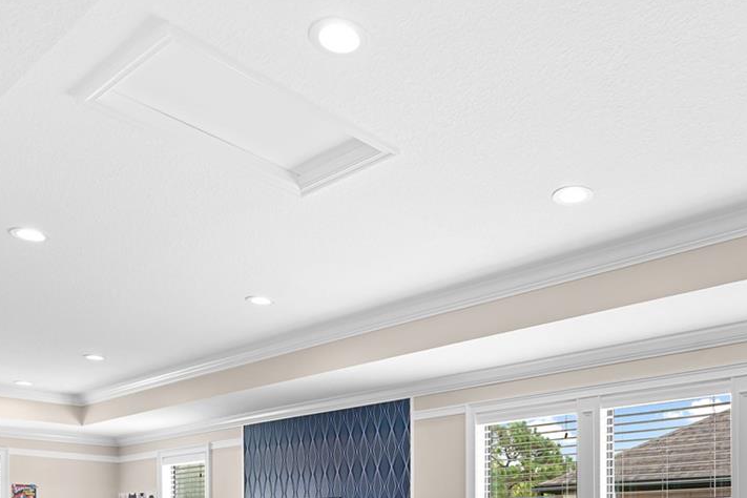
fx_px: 747
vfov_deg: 32.7
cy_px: 538
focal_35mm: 36
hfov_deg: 52.4
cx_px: 480
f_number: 8
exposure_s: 1/125
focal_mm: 16
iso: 250
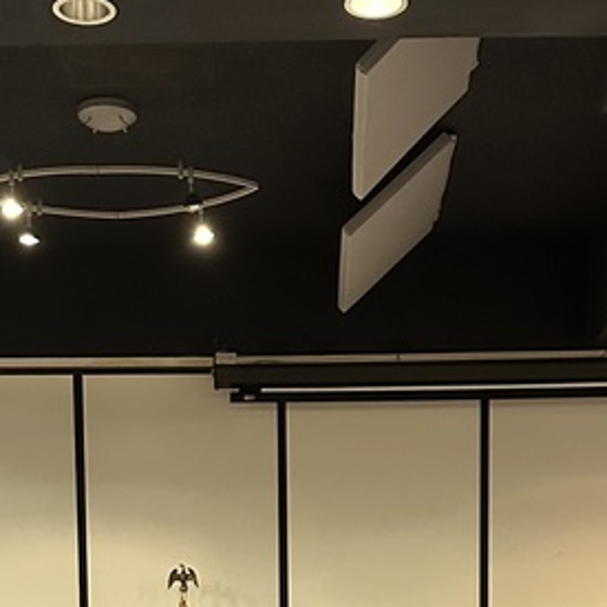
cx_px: 318
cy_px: 854
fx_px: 1567
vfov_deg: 19.6
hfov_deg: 21.9
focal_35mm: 79
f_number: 1.78
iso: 800
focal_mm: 6.86
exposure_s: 1/60
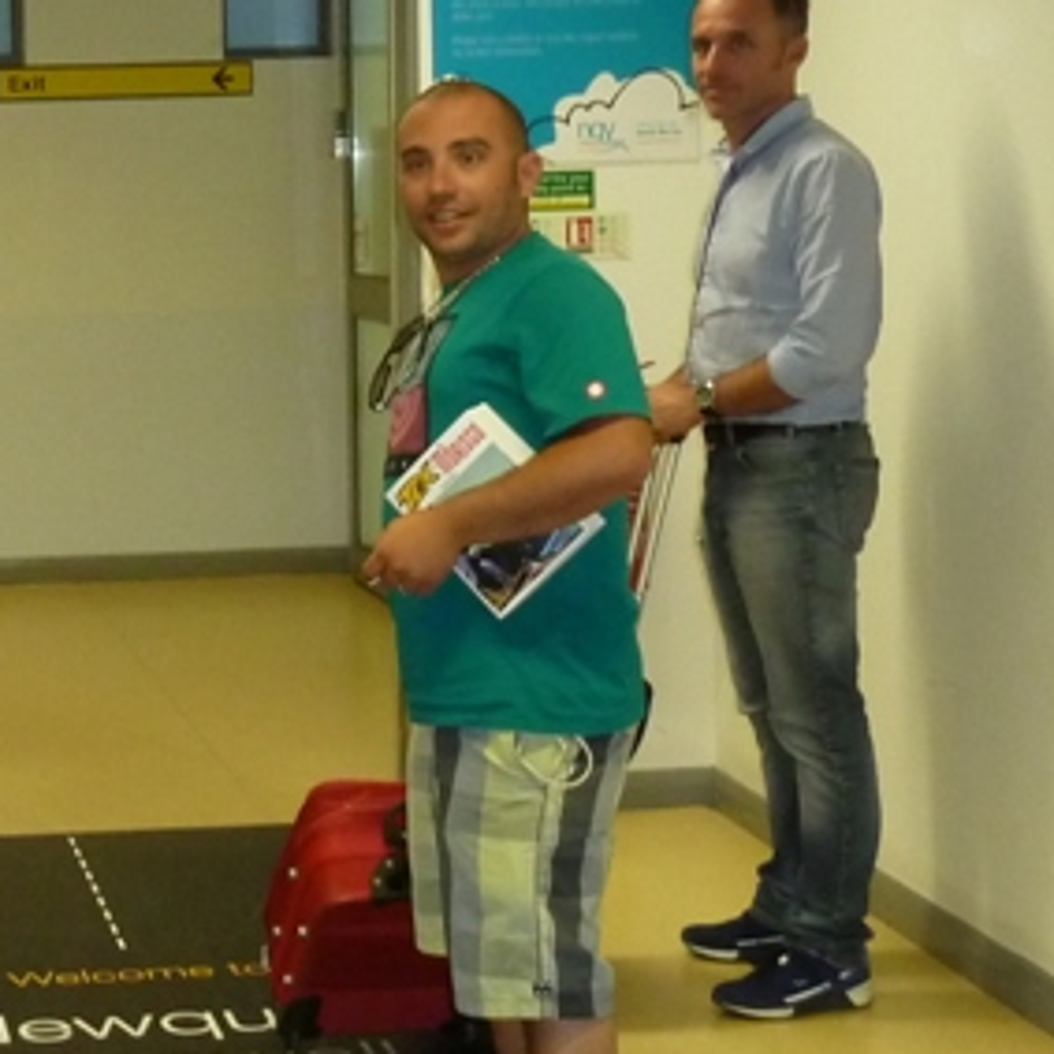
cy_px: 402
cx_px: -101
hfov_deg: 21.8
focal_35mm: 75
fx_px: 2584
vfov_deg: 23.0
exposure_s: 1/30
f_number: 3.3
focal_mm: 4.1
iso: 250
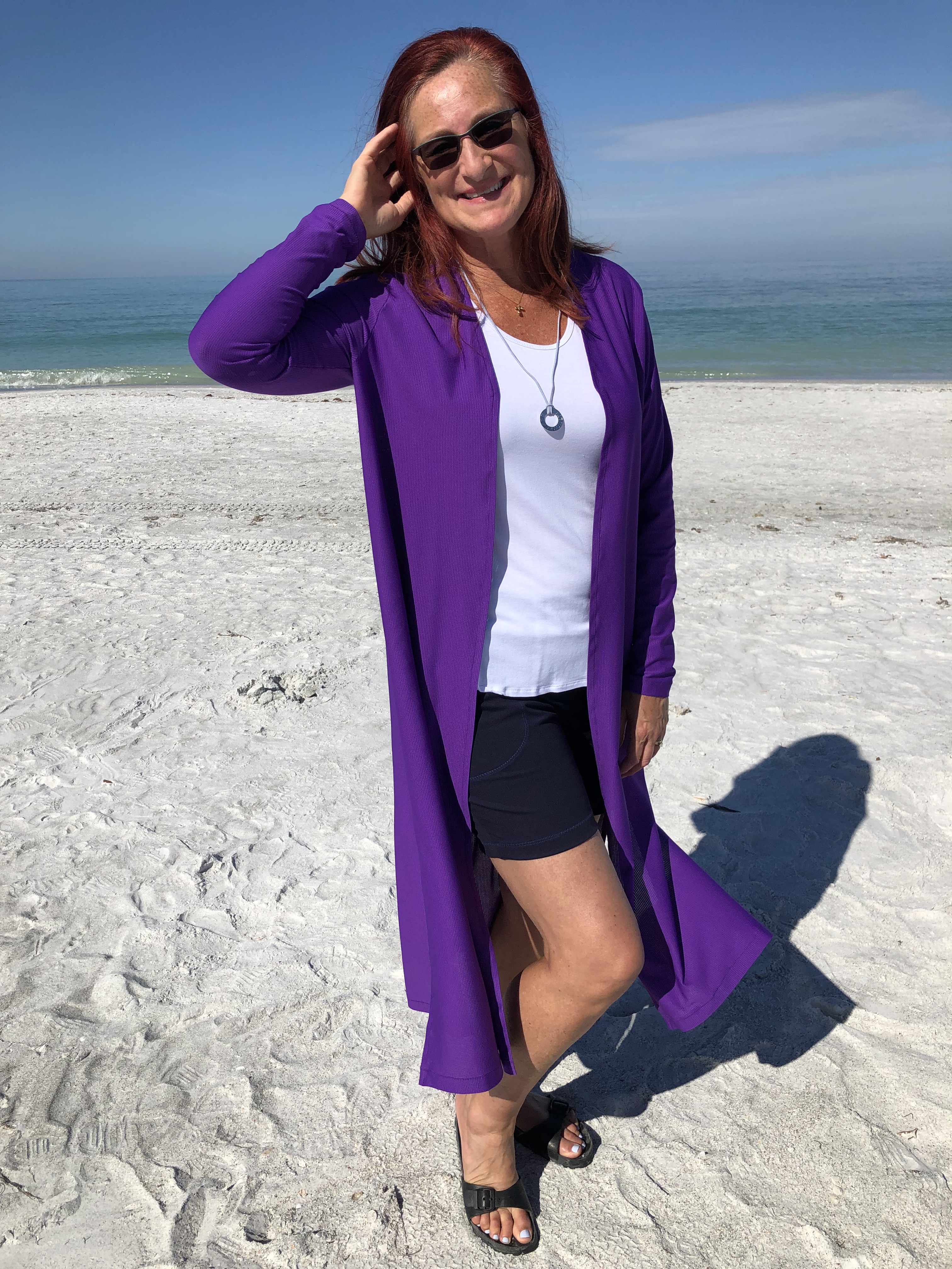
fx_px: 1027
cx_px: 476
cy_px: 634
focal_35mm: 28
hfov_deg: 49.7
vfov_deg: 63.4
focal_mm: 3.99
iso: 20
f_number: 1.8
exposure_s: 1/4000
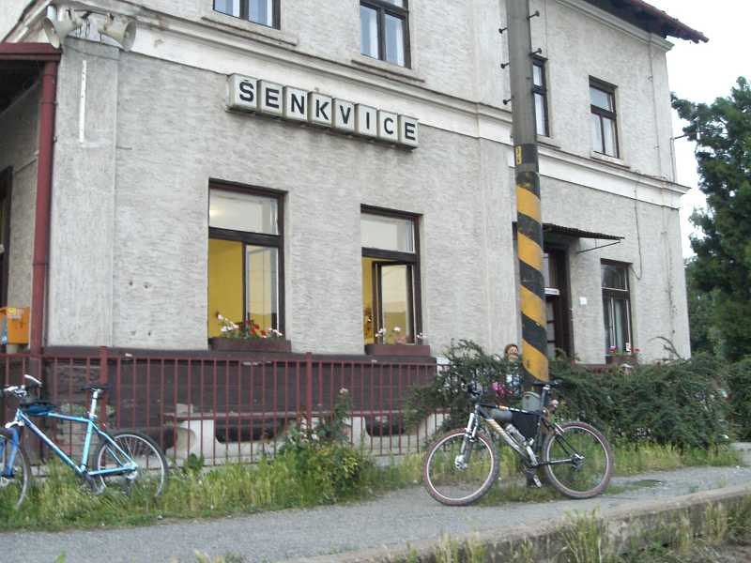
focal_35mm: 38
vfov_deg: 37.7
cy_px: 282
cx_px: 376
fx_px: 824
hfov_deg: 49.0
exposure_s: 1/10
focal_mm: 6.3
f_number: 3.1
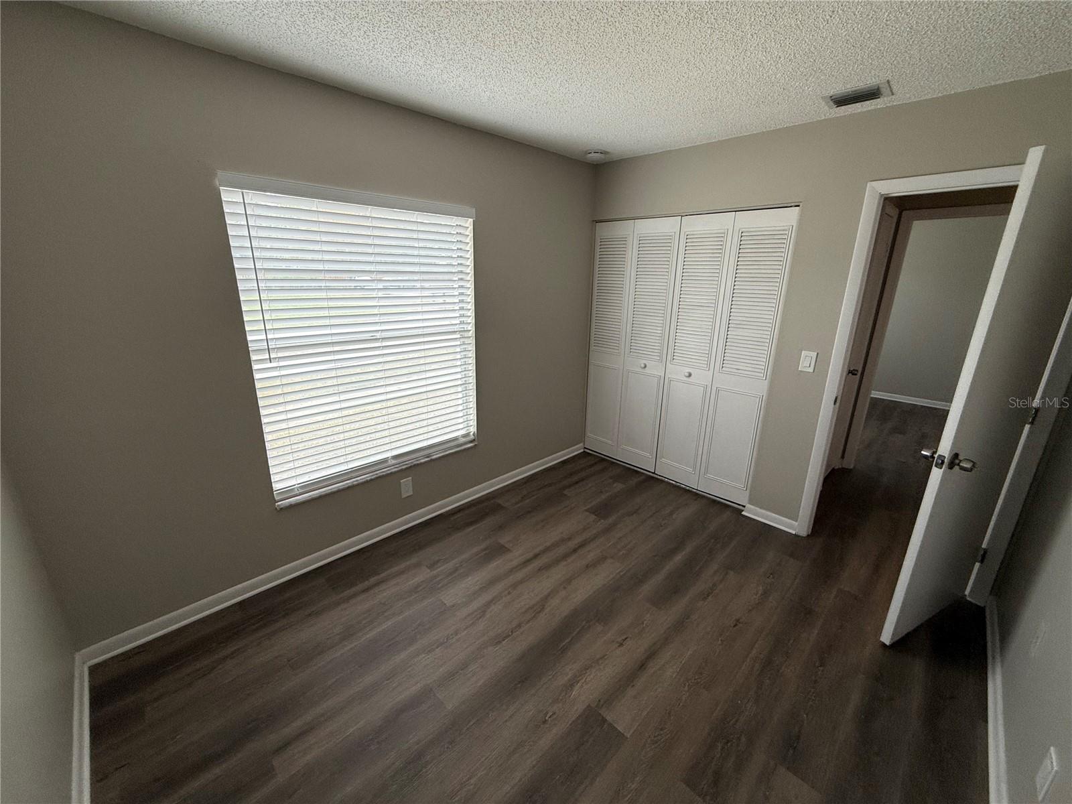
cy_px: 402
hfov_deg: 102.1
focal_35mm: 14
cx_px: 536
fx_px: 434
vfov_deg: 85.7
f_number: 2.2
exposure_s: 1/99
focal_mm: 2.22
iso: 80
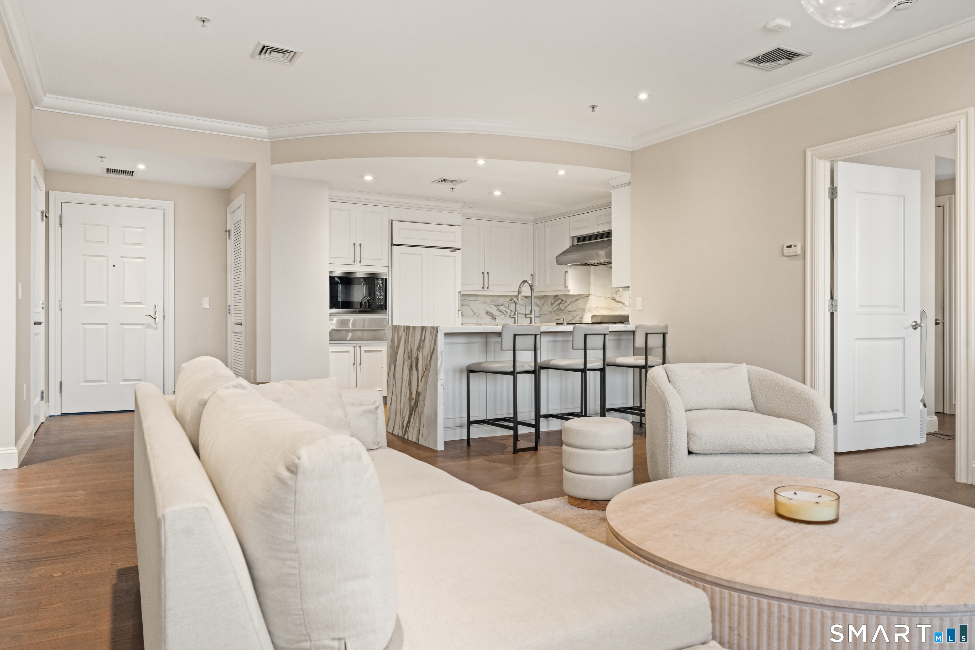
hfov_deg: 73.7
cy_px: 325
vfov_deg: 53.1
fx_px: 650
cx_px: 488
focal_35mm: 24
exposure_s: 1/15
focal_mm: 24
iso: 1250
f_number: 8
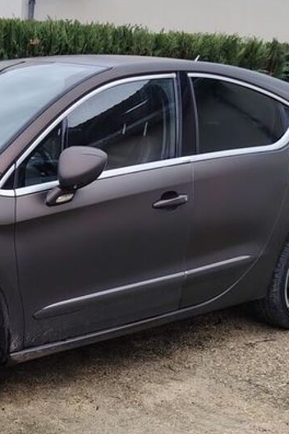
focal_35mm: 63
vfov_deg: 31.1
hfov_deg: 20.8
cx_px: -7
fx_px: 759
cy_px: 343
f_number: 1.75
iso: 150
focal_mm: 5.25
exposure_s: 1/100
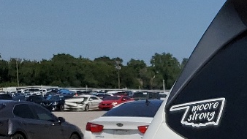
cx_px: 513
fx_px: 877
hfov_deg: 13.4
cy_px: 296
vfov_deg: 8.5
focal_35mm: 134
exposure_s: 1/10000
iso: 50
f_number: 1.5
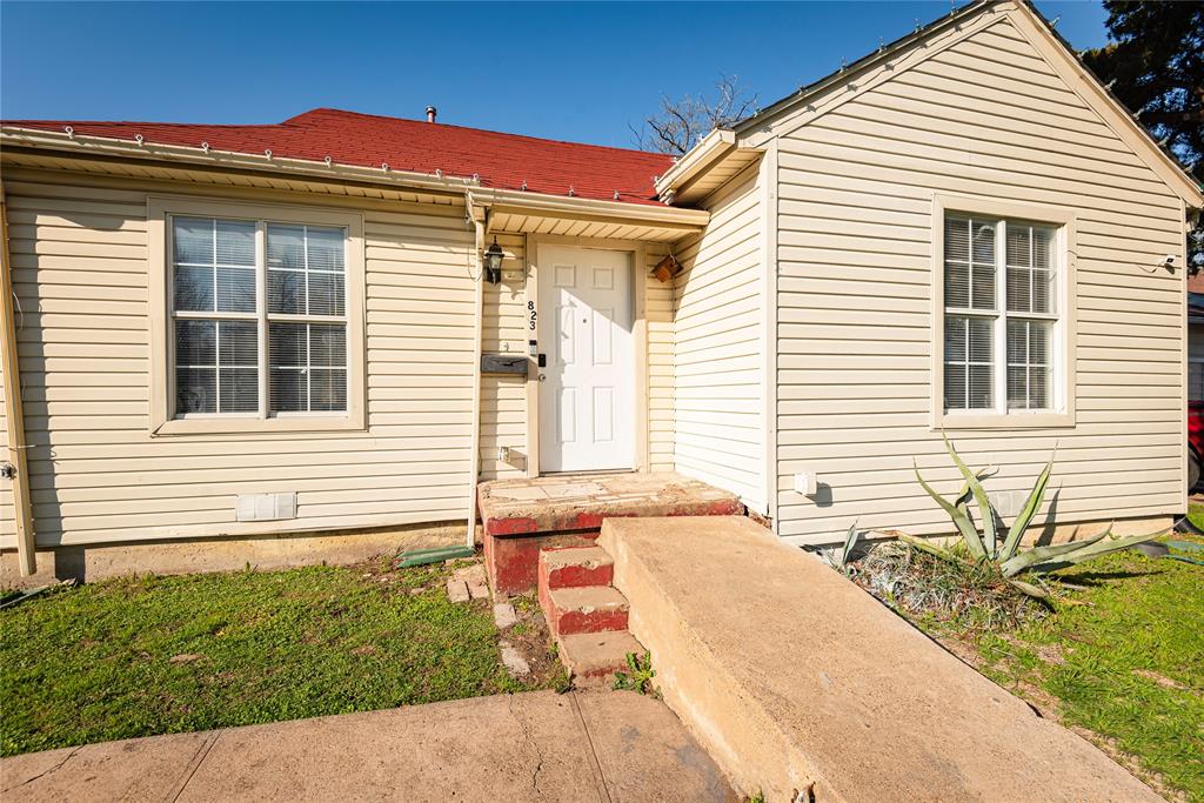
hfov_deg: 96.7
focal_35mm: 16
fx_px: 535
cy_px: 402
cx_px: 602
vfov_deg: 73.8
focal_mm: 16
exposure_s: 1/500
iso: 100
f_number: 7.1
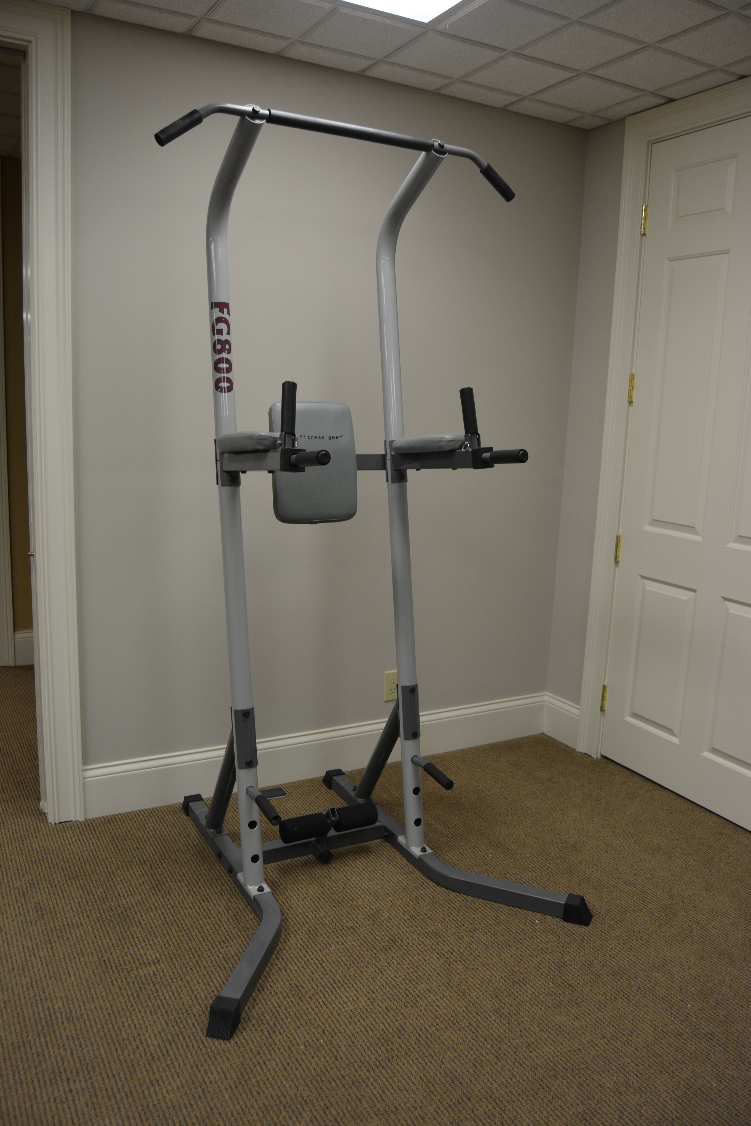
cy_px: 563
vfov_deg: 67.4
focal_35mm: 27
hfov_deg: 47.9
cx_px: 376
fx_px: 845
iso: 400
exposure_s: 1/80
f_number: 4.5
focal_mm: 18
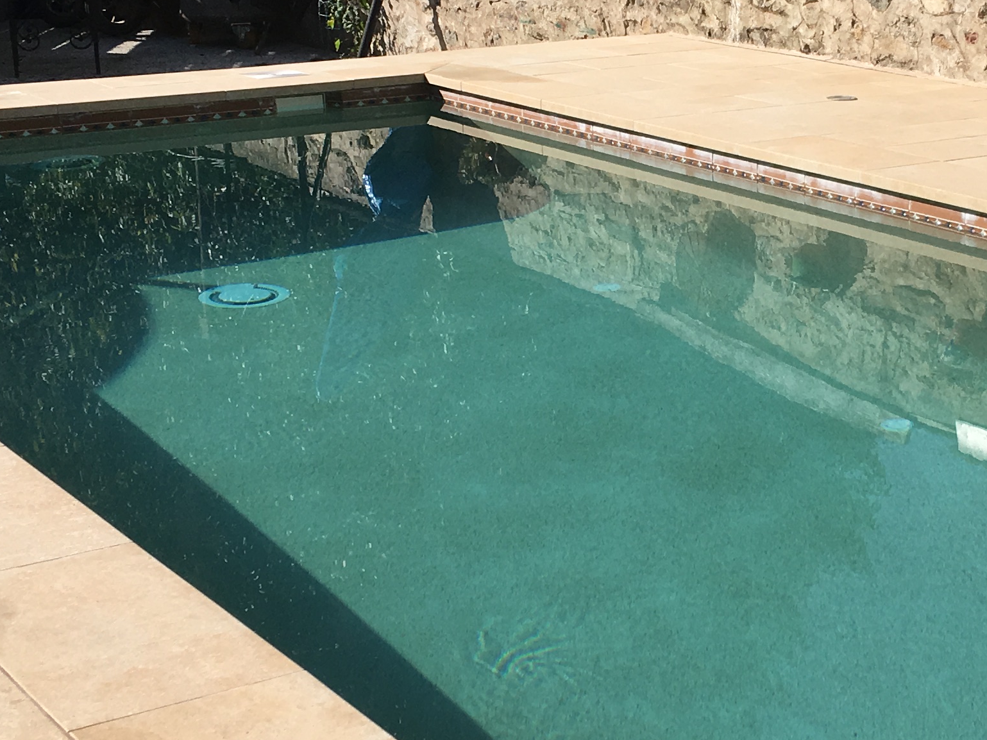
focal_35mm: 76
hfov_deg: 25.4
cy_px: 385
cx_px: 732
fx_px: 2167
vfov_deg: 19.4
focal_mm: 4.15
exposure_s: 1/1832
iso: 25
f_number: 2.2
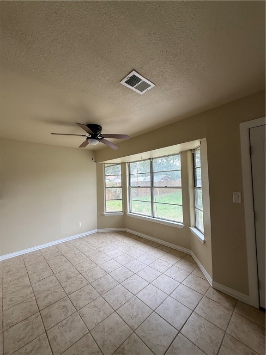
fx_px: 143
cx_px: 133
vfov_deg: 102.1
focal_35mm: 14
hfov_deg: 85.7
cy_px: 178
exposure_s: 1/123
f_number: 2.2
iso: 50
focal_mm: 2.22
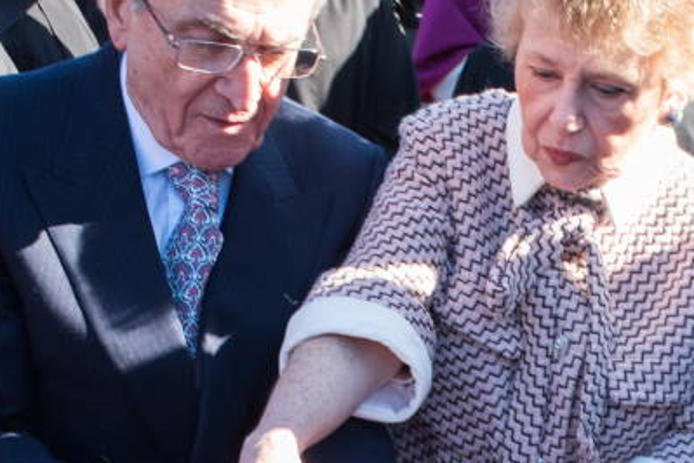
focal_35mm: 77
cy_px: 296
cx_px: 544
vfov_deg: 17.7
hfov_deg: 25.9
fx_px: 1484
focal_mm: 24
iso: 320
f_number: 10
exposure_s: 1/60
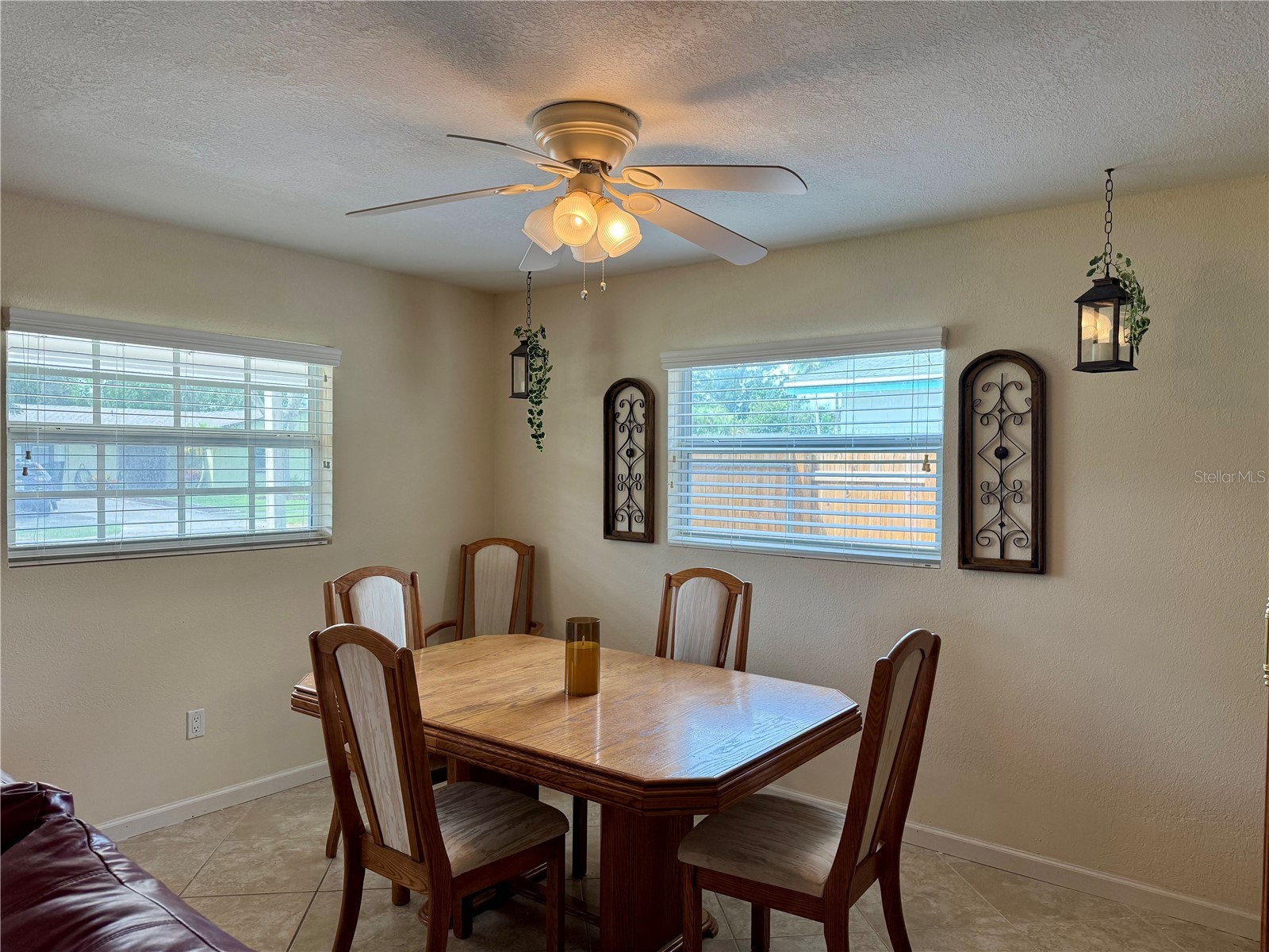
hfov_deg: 71.6
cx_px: 634
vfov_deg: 56.8
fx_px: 880
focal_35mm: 24
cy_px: 476
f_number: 1.78
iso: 100
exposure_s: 1/127
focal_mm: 6.76
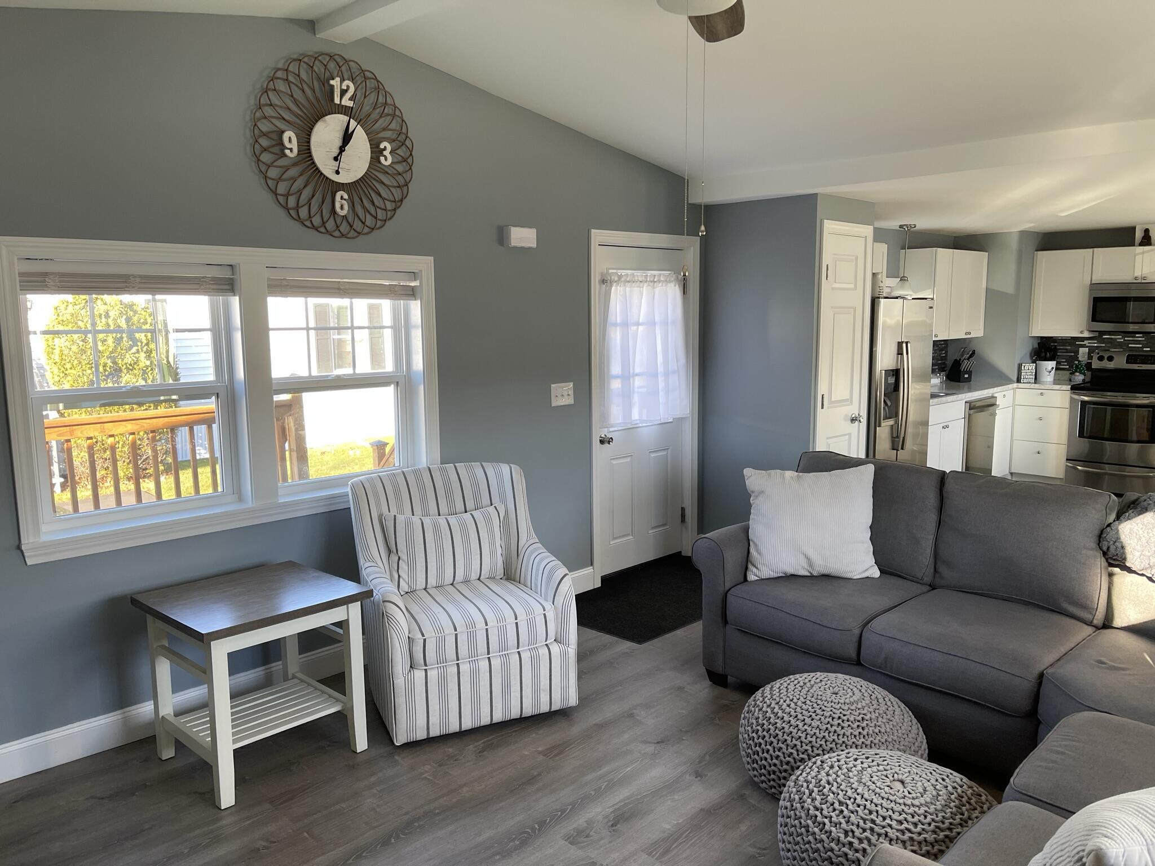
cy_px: 433
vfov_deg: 53.1
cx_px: 578
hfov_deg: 67.3
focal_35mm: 26
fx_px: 868
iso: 80
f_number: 1.6
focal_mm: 5.1
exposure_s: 1/121
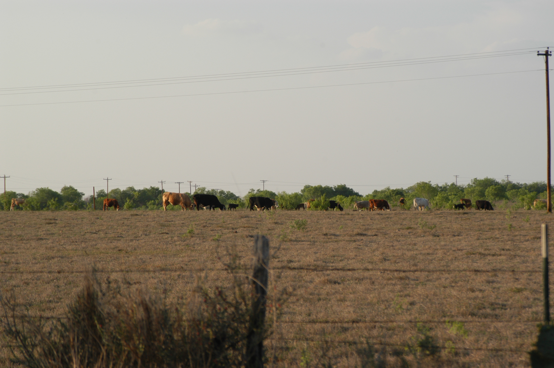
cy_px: 184
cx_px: 277
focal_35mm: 158
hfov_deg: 13.1
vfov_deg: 8.7
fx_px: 2421
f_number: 5.6
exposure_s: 1/500
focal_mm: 105
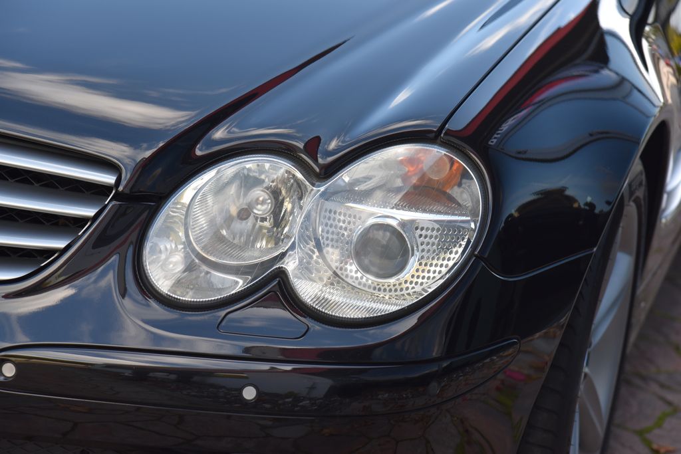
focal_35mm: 120
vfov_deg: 11.4
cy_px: 227
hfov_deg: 17.1
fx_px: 2270
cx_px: 340
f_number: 6.3
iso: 500
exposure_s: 1/160
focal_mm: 120
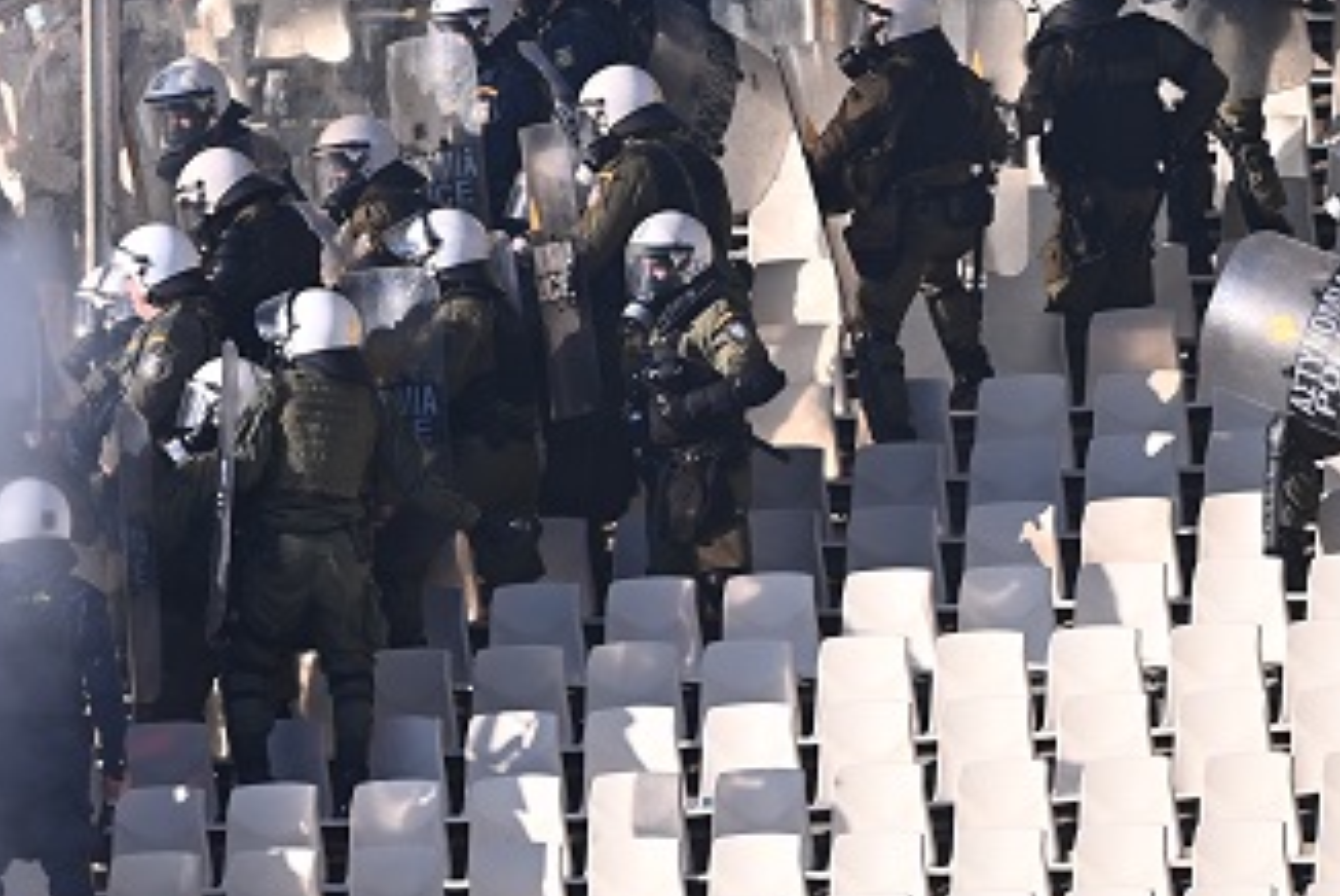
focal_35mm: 1103
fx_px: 41092
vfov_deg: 1.2
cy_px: 21
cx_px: 243
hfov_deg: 1.9
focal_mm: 400
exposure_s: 1/1000
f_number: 2.8
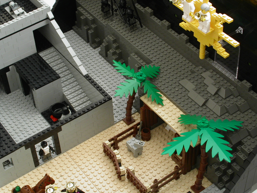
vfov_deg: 19.9
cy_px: 96
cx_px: 128
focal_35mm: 74
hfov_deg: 26.3
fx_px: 549
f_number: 4
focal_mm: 15.2
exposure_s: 1/4
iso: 100
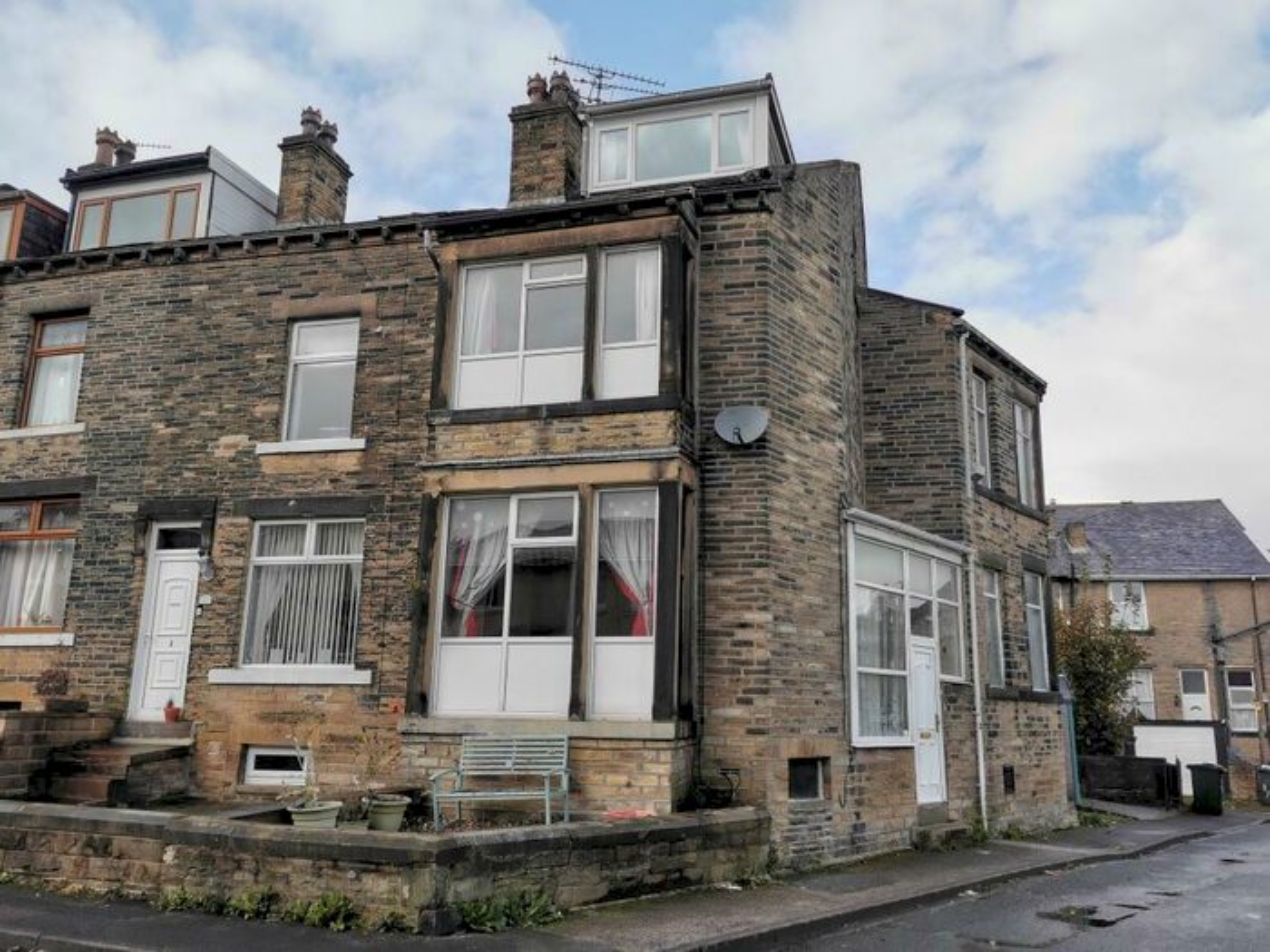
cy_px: 476
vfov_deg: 49.7
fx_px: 1027
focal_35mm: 28
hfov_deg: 63.4
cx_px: 635
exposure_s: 5
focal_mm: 5.56
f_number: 1.6
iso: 50
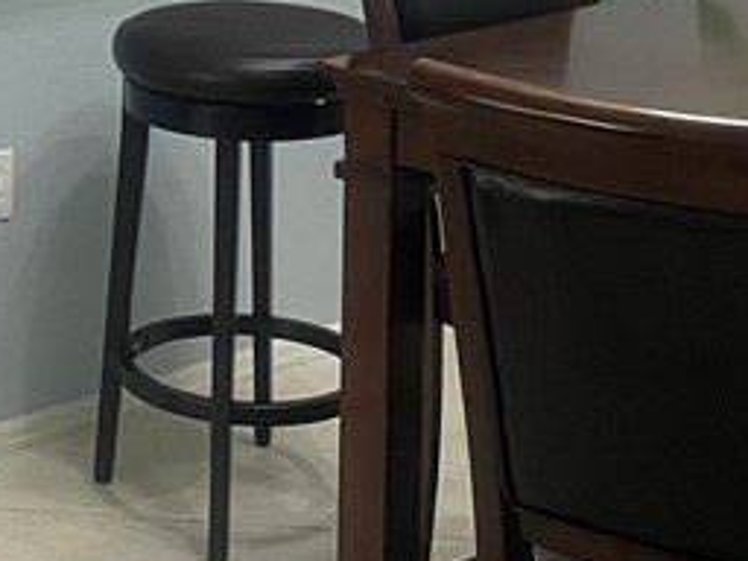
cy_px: -289
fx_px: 2247
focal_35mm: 104
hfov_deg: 18.2
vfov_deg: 13.4
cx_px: -85
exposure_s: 1/60
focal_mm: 4.2
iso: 160
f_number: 1.6
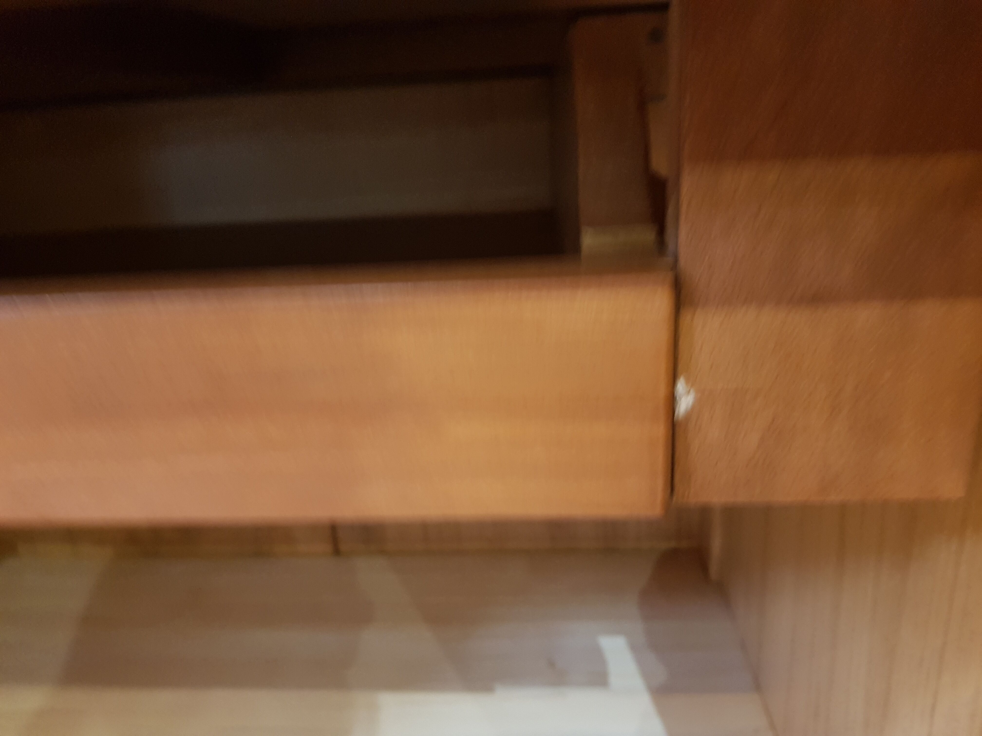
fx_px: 738
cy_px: 368
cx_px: 491
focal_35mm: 26
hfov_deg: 67.3
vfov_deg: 53.1
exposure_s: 1/10
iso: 250
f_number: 1.7
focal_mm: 4.2
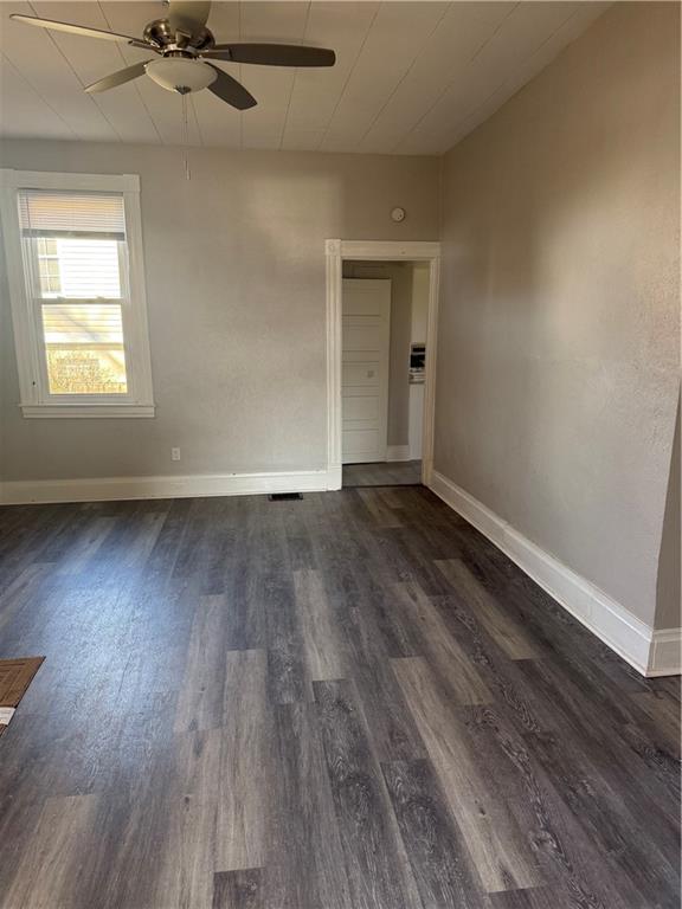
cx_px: 341
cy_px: 454
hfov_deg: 56.8
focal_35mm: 24
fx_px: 630
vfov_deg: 71.6
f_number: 1.78
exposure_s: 1/99
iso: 200
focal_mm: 6.76
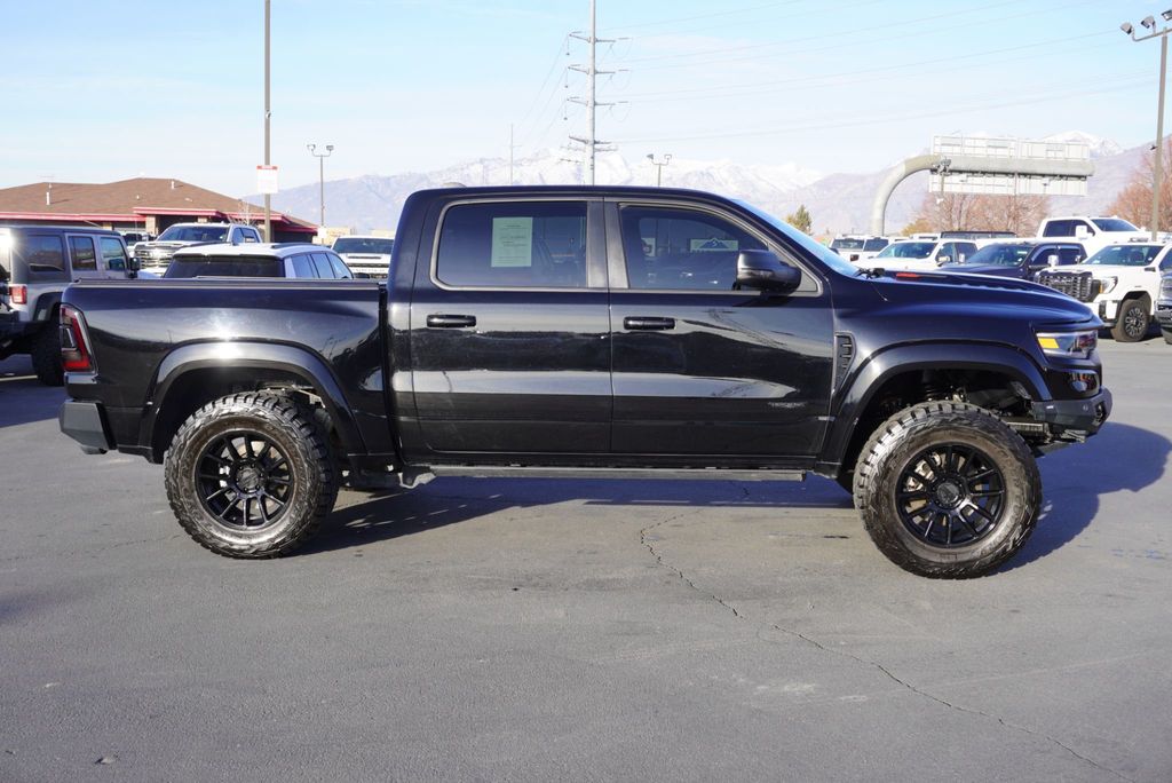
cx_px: 586
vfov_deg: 36.9
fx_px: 1173
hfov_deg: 53.1
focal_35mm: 36
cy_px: 392
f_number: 7.1
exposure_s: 1/100
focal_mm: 24
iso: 100
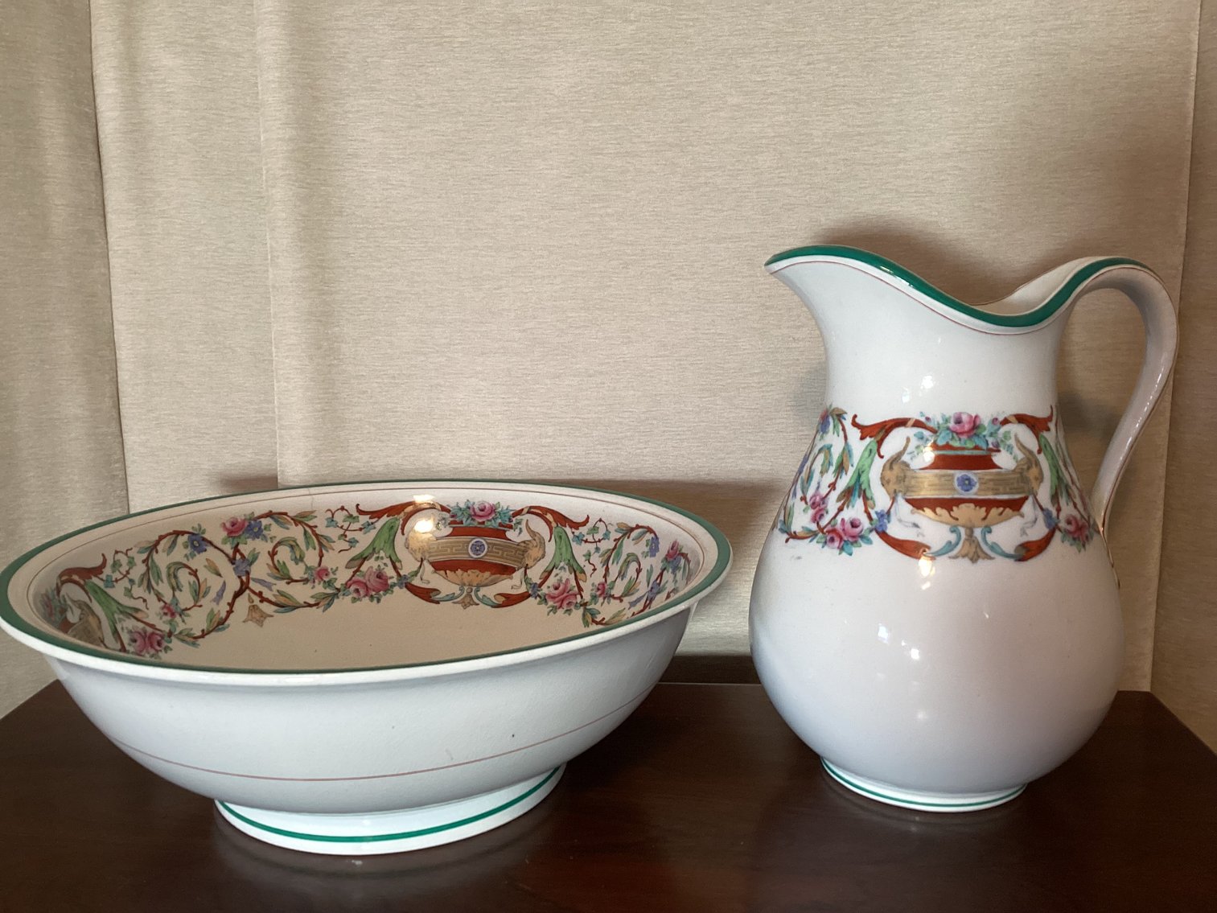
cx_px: 608
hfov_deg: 58.3
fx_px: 1090
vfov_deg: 45.4
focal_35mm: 31
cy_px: 456
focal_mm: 3.3
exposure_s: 1/50
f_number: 2.4
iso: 125
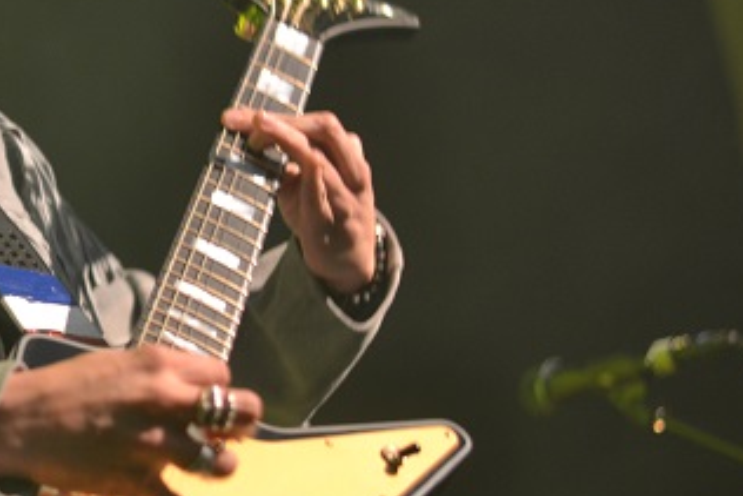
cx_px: -56
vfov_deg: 8.3
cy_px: 174
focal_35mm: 166
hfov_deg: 12.2
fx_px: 3427
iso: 450
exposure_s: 1/60
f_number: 1.8
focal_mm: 50
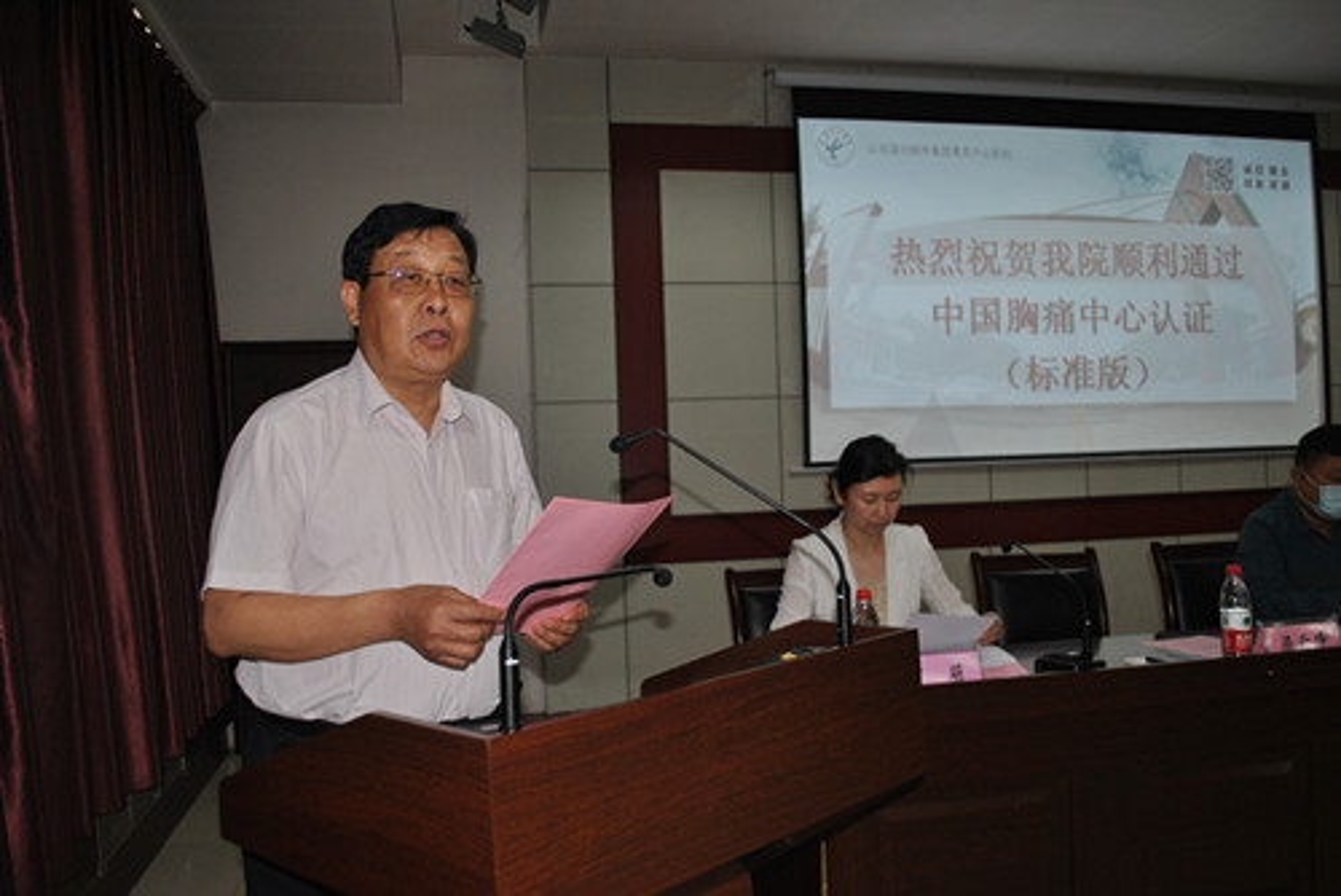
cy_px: 448
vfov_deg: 43.7
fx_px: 1118
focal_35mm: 30
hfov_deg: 61.9
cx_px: 670
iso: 200
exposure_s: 1/60
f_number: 3.8
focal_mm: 20
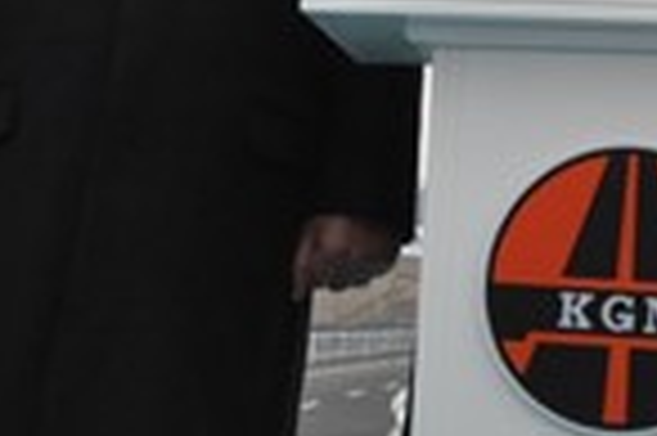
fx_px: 4138
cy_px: -494
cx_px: 842
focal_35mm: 227
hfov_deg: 8.9
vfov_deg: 5.9
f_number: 9
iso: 1600
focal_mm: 34
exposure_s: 1/320
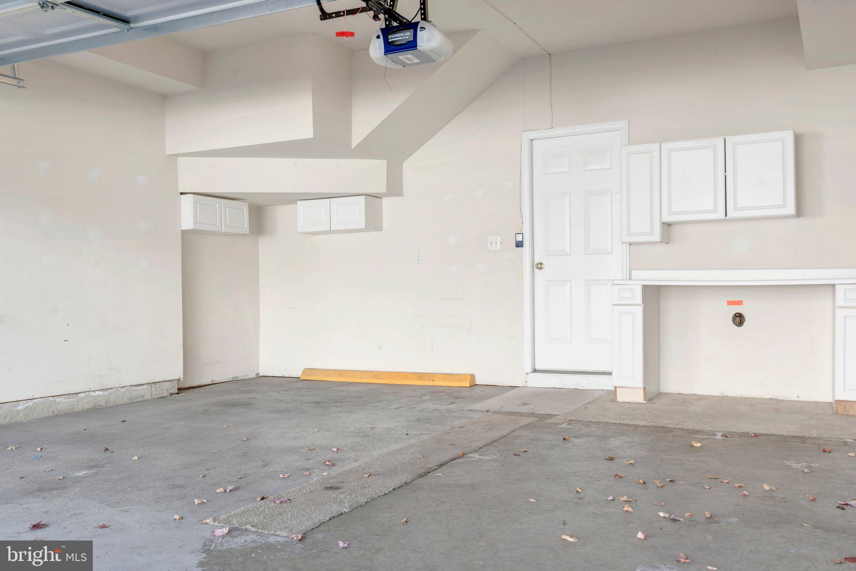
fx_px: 761
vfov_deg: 41.1
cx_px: 428
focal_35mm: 32
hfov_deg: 58.7
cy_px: 286
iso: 125
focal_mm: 32
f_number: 8
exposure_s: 1/15
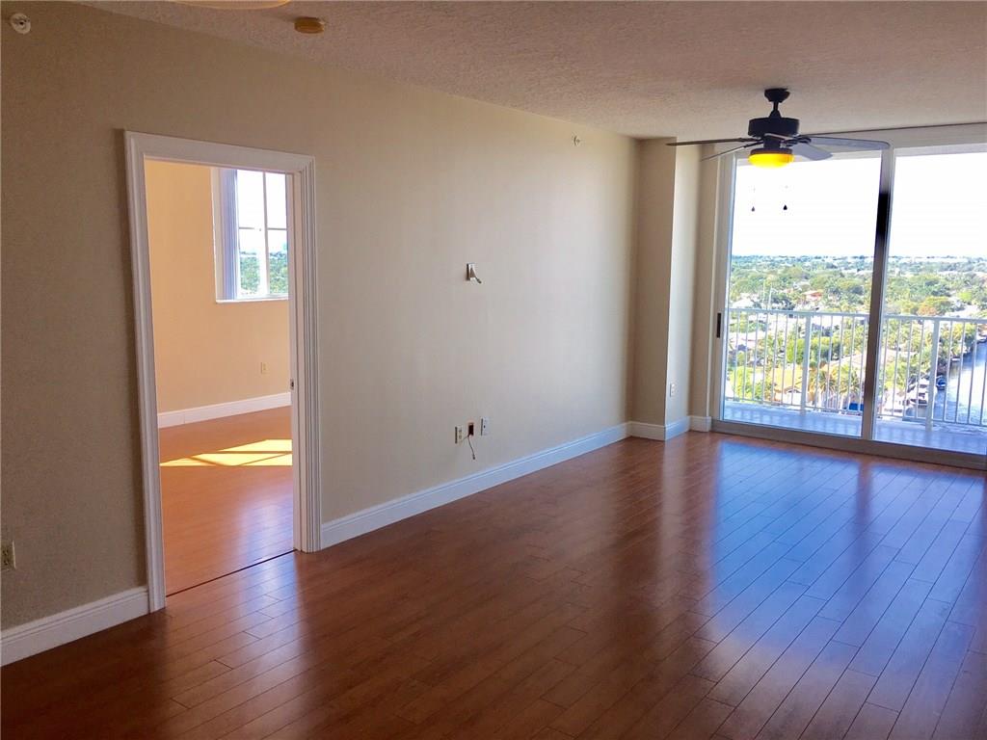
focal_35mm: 29
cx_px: 494
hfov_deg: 61.7
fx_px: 827
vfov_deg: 48.2
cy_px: 370
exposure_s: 1/190
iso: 25
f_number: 2.2
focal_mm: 4.15
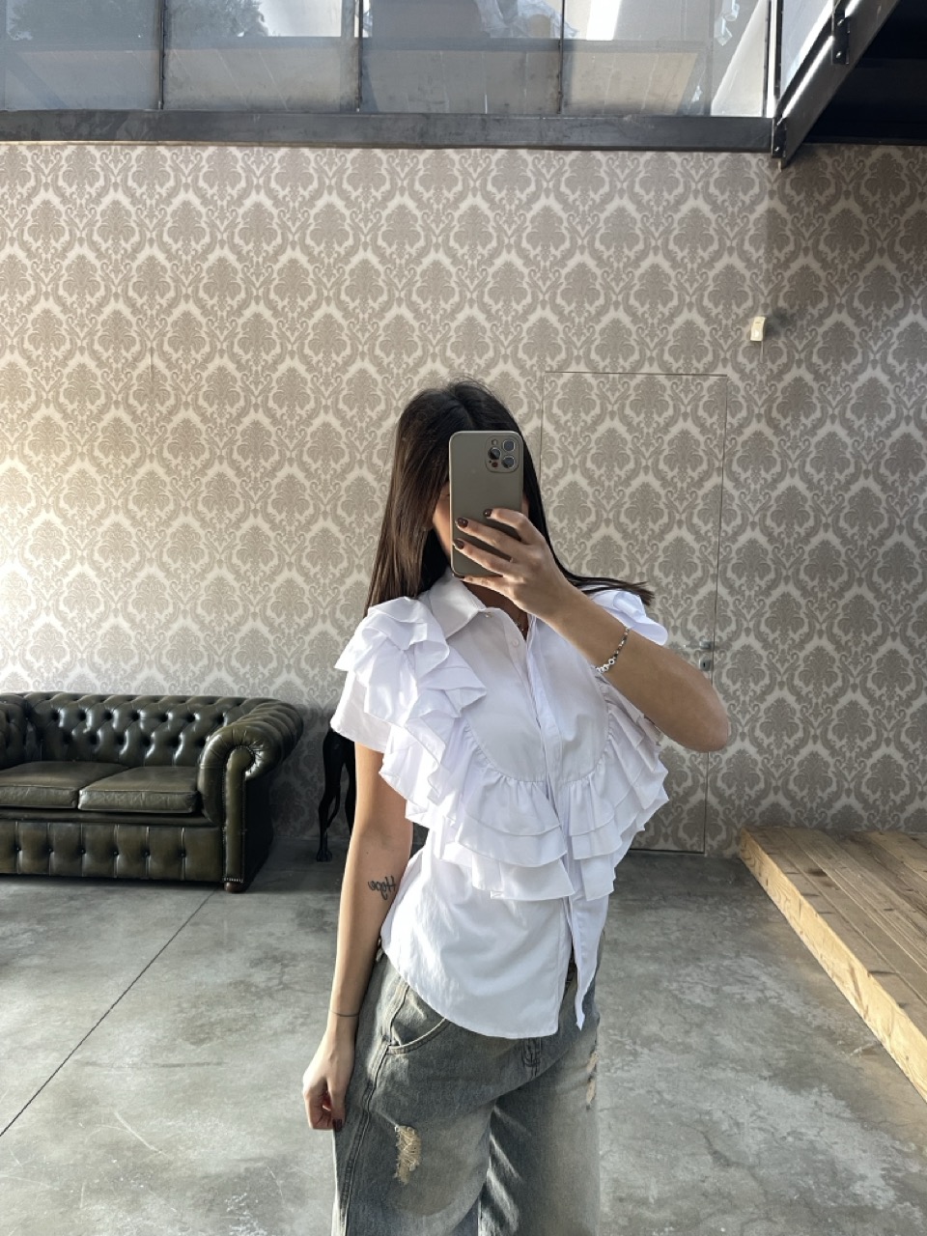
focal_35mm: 25
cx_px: 464
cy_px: 618
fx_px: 893
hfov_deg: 54.9
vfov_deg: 69.4
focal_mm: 5.1
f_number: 1.6
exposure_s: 1/86
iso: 125
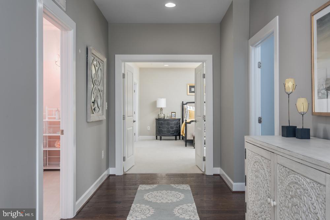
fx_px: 293
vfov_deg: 41.1
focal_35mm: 32
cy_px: 110
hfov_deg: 58.7
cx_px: 165
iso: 320
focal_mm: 32
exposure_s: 1/200
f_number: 8
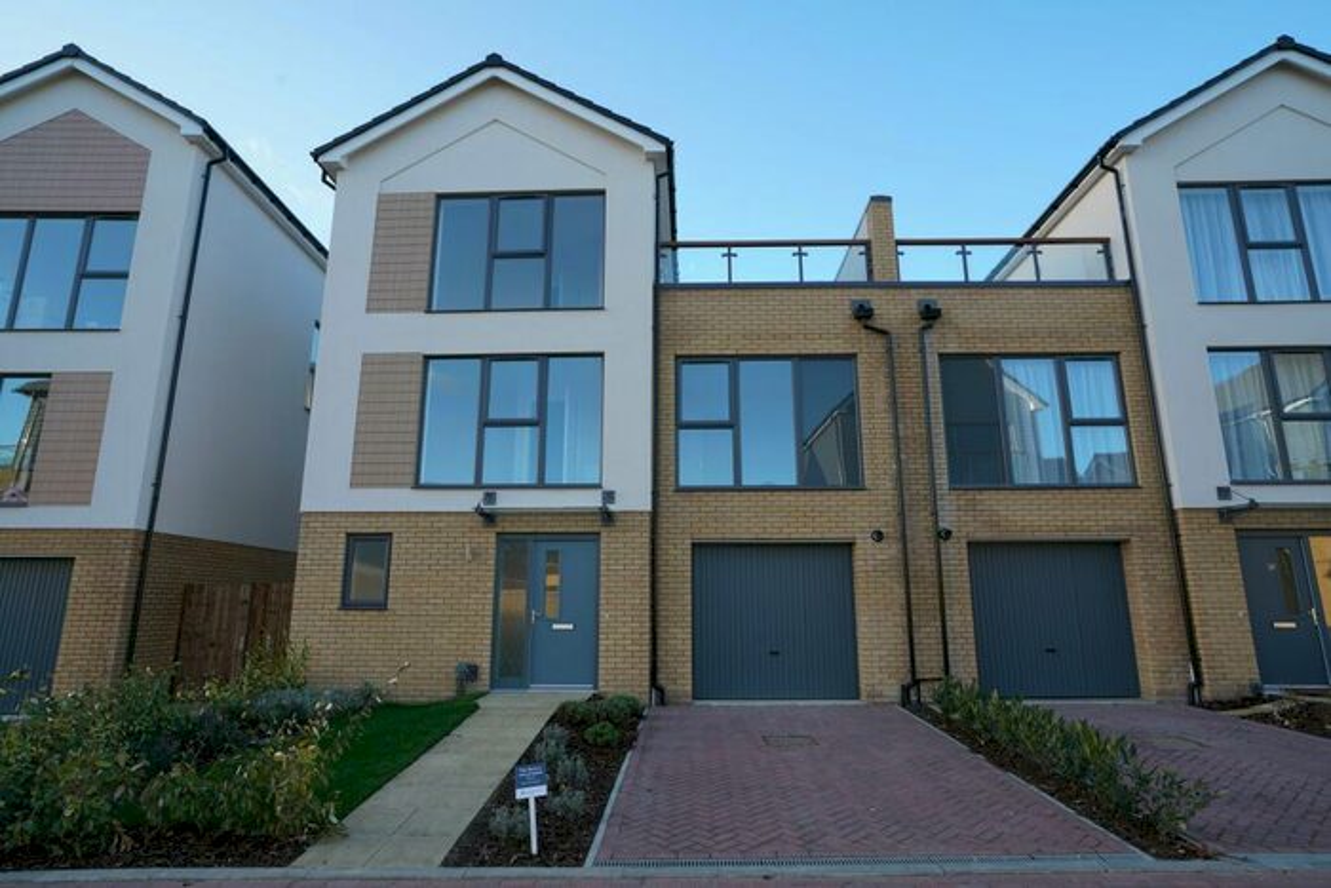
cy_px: 444
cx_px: 666
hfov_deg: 86.9
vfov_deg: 64.6
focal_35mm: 19
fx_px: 703
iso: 100
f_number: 9
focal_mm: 19
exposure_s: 1/30
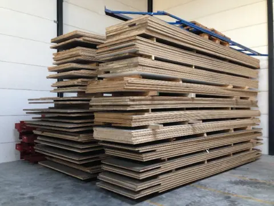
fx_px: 261
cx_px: 137
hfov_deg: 55.4
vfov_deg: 42.9
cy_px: 103
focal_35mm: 33
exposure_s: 1/20
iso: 200
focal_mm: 4.12
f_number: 2.4
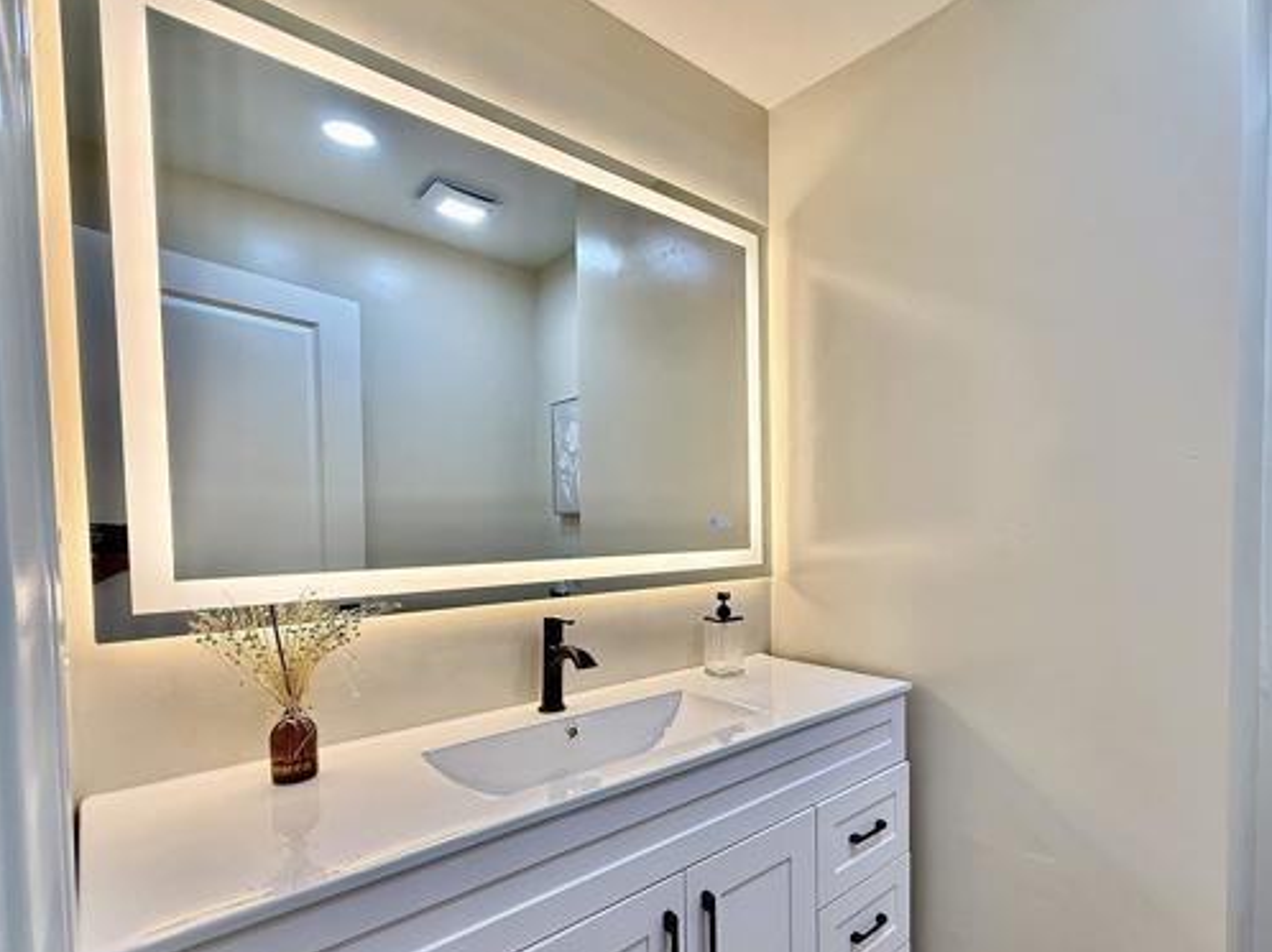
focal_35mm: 18
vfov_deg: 71.2
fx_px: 661
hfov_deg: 85.7
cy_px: 544
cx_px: 810
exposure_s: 1/120
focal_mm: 2.22
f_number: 2.2
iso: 80
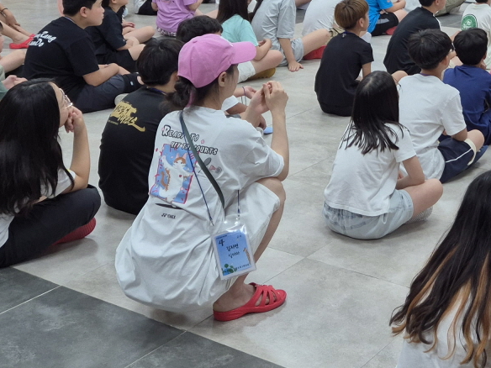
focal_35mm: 63
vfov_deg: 21.9
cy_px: -45
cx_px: 462
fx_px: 894
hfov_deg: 29.2
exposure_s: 1/120
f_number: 1.8
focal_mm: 5.4
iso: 80
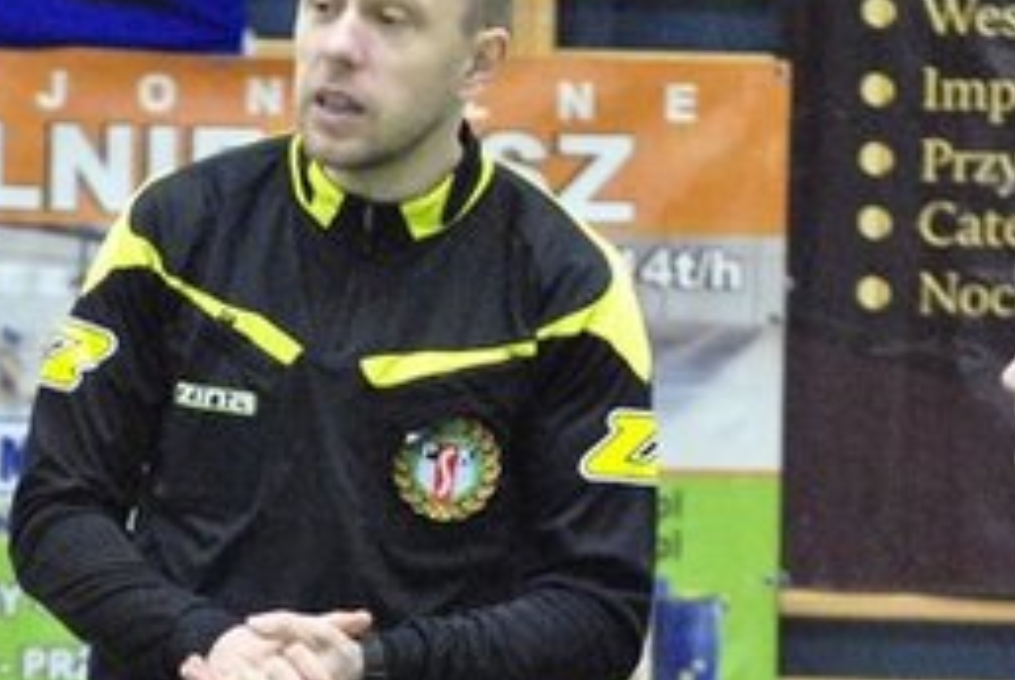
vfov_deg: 3.0
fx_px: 12871
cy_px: 696
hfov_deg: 4.5
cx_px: 529
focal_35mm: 456
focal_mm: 120
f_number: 5
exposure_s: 1/125
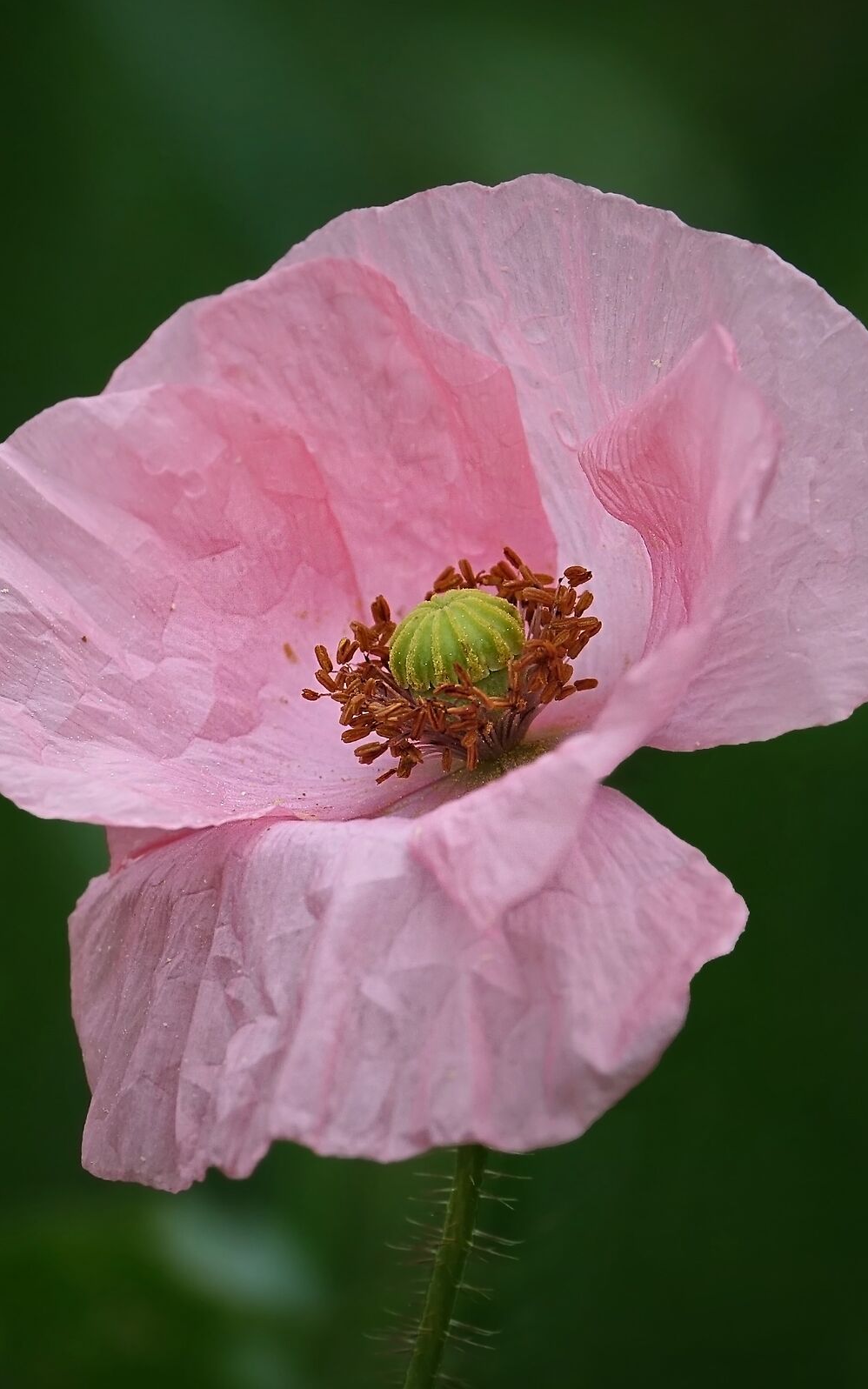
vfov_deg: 2.3
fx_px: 34787
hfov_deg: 1.4
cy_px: 694
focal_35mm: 919
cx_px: 431
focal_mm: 220
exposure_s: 1/250
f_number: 4
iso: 160
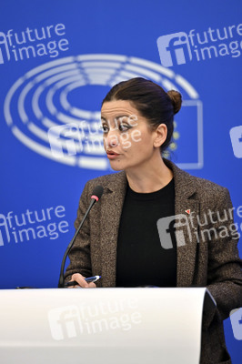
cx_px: 121
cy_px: 182
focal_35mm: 190
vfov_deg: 10.8
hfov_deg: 7.2
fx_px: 1919
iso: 640
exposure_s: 1/160
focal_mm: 190
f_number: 2.8
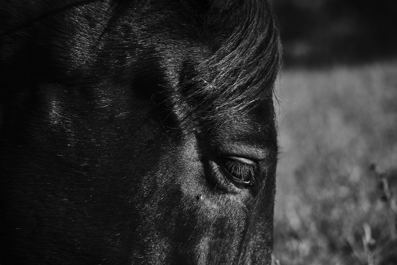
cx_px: 198
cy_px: 132
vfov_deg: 9.1
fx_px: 1654
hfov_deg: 13.7
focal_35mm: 150
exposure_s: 1/250
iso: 80
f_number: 4.5
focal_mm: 100
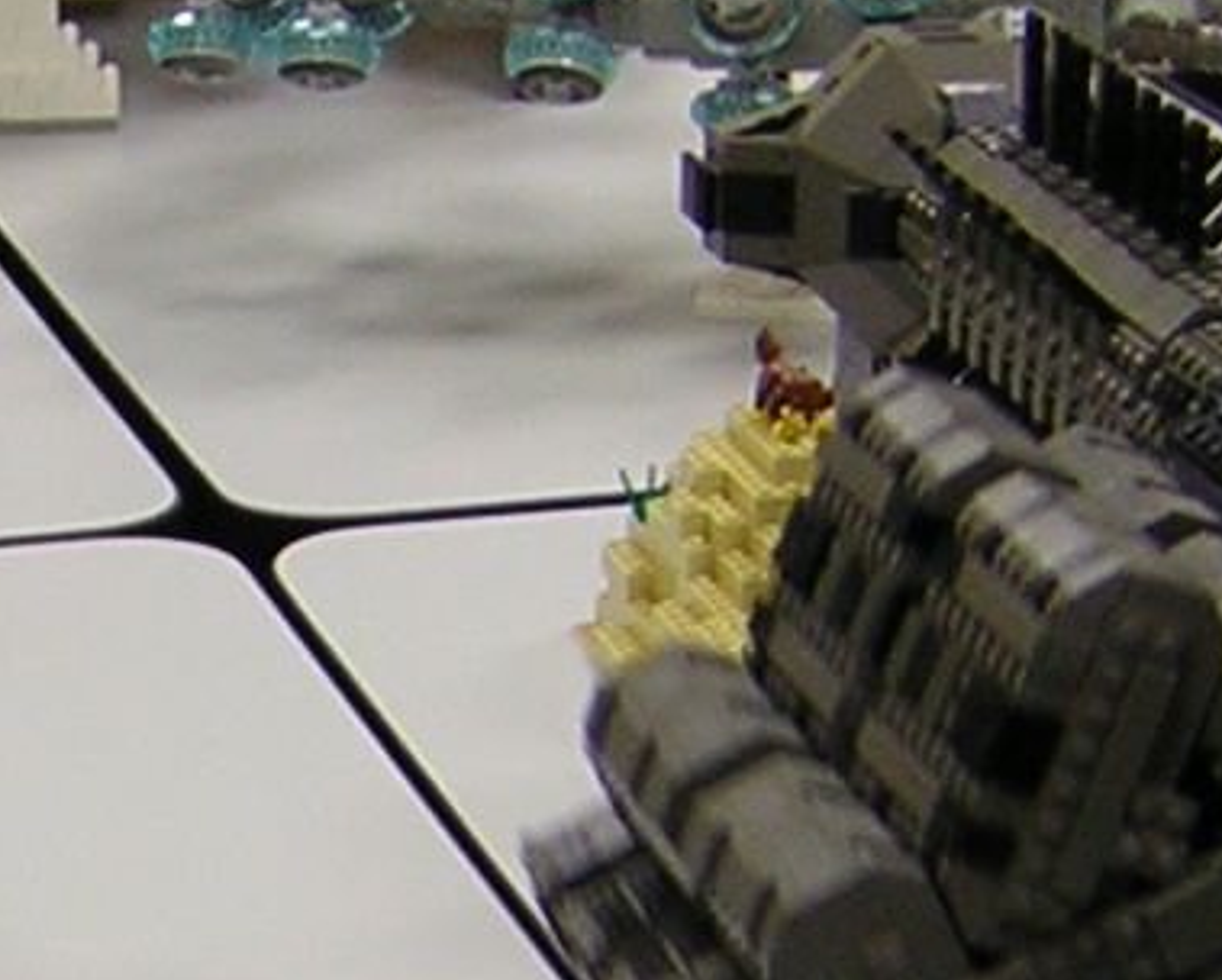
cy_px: 1012
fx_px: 6408
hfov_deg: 10.8
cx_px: 148
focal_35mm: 177
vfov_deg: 8.7
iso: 50
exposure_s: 1/12.3
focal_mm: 5.6
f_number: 2.8
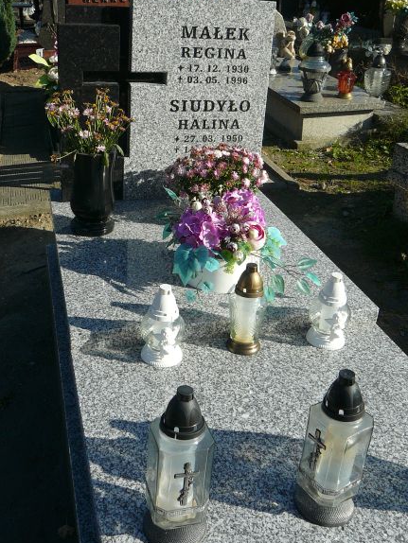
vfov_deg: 47.8
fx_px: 612
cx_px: 196
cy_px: 245
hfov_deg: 36.8
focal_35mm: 39
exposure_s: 1/400
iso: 80
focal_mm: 5.2
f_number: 5
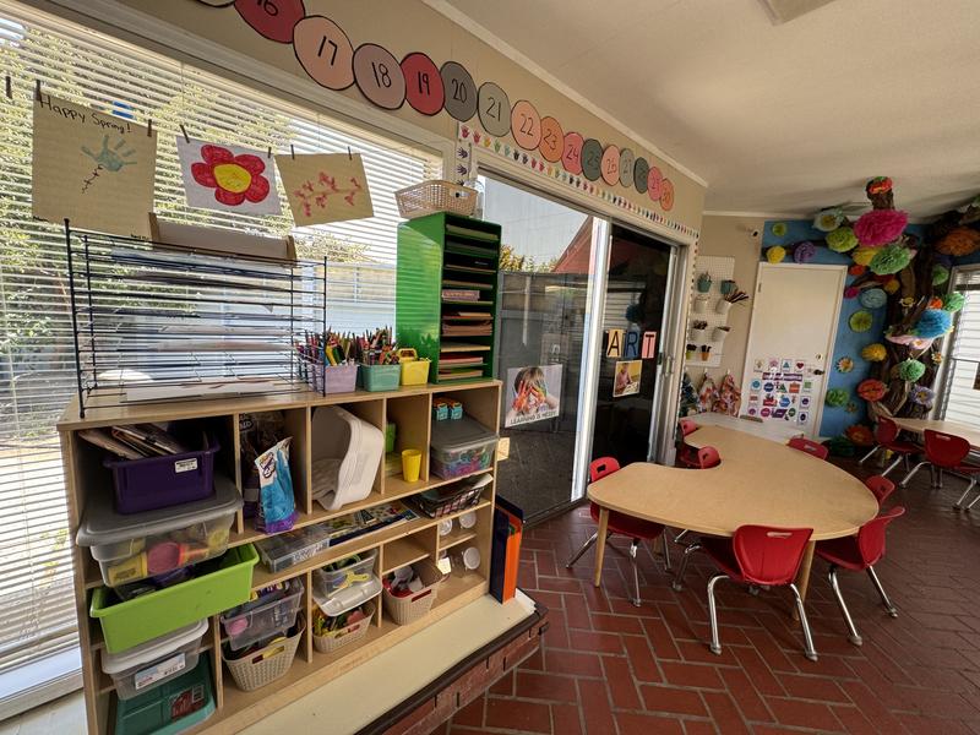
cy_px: 368
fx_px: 396
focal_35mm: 14
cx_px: 490
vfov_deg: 85.7
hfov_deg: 102.1
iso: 64
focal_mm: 2.22
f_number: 2.2
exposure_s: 1/99
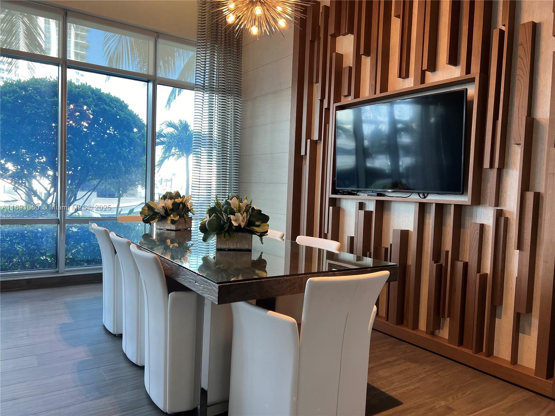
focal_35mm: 26
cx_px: 278
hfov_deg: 67.3
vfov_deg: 53.1
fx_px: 417
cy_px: 208
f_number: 1.5
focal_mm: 5.7
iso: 125
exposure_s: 1/120
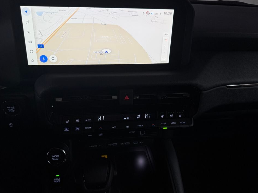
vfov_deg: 53.0
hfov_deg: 67.3
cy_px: 90
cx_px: 124
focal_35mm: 26
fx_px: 194
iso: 64
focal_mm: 6.76
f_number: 1.78
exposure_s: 1/122
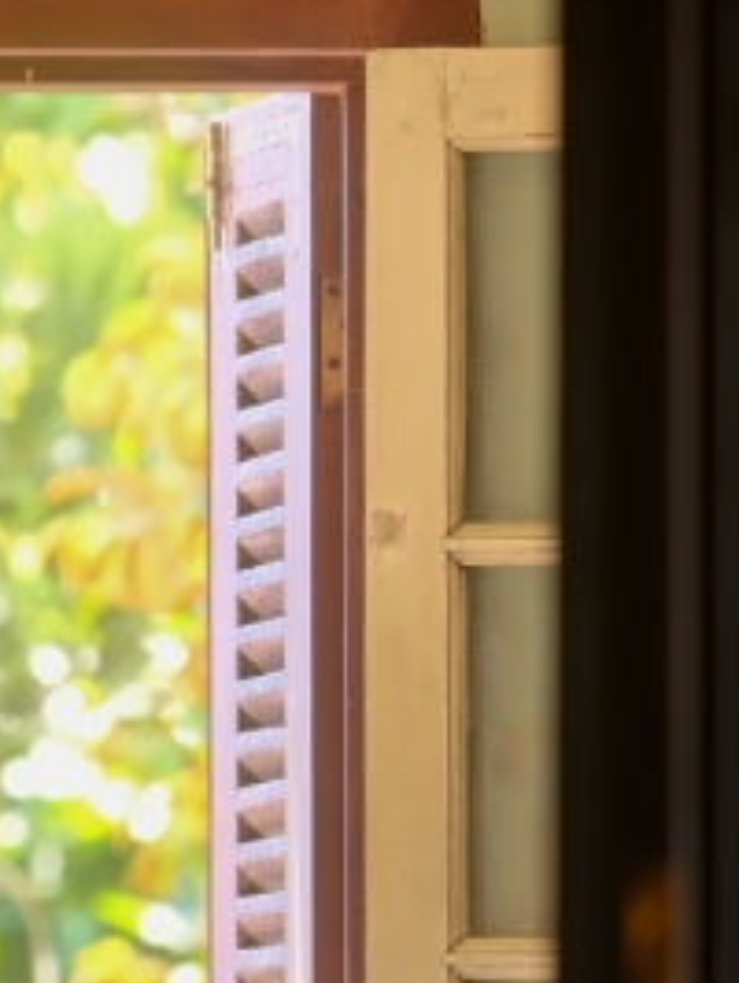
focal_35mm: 490
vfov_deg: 4.0
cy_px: 469
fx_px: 13925
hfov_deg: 3.0
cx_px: -471
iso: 400
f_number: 2
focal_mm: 110
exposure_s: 1/100
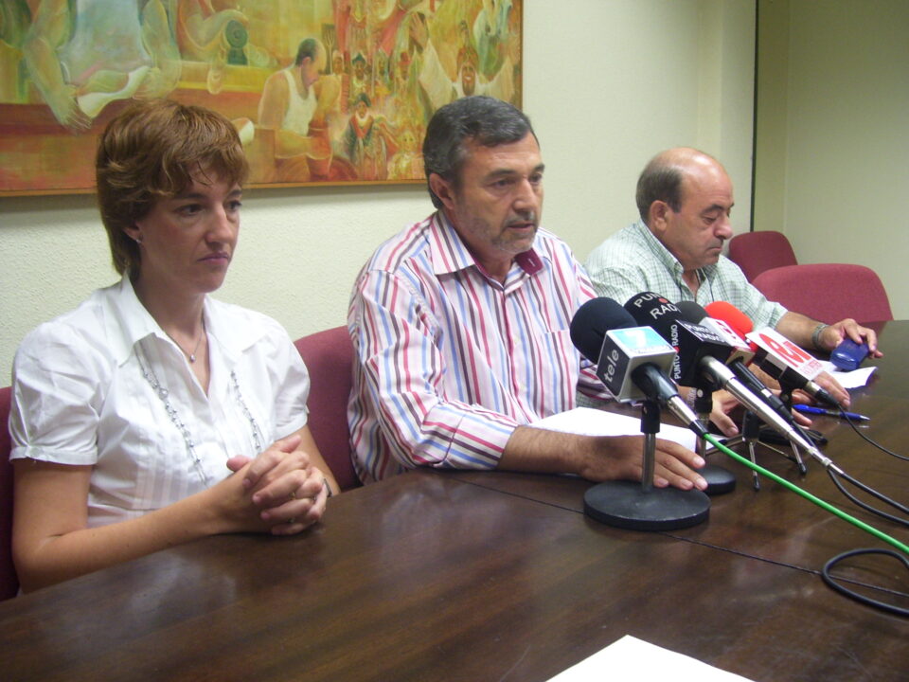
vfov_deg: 38.7
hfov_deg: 50.1
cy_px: 341
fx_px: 972
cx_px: 454
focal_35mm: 37
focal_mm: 6
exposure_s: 1/20
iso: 160
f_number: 2.7
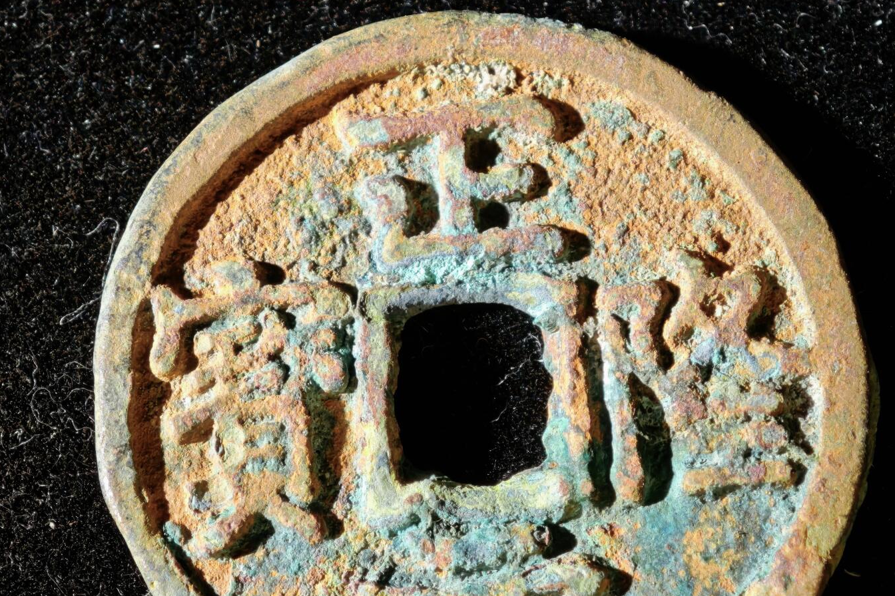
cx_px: 448
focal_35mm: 149
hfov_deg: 13.8
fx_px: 3704
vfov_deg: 9.2
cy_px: 424
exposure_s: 1/100
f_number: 2
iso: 400
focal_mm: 9
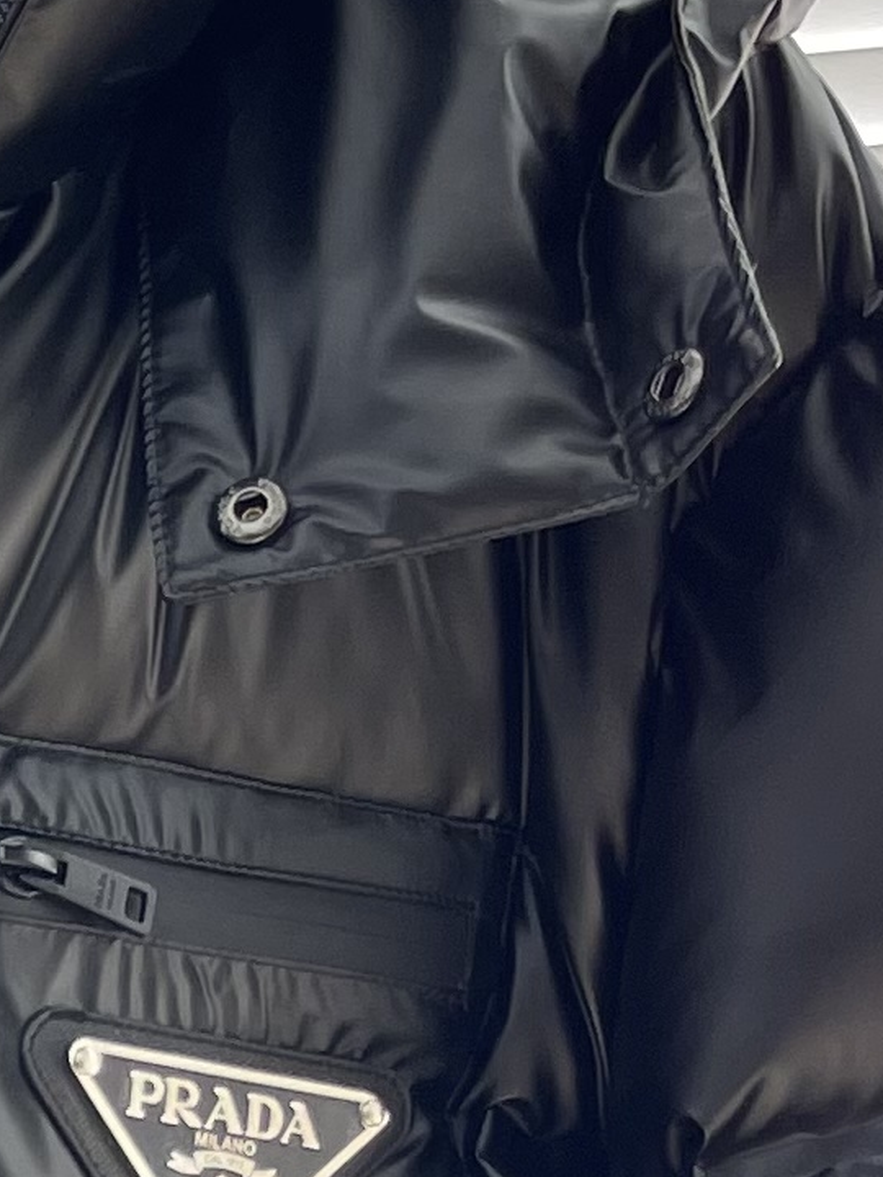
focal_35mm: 140
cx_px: -1002
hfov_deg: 9.7
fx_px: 4762
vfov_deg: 12.9
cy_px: 2071
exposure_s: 1/121
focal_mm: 5.1
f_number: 1.6
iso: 40
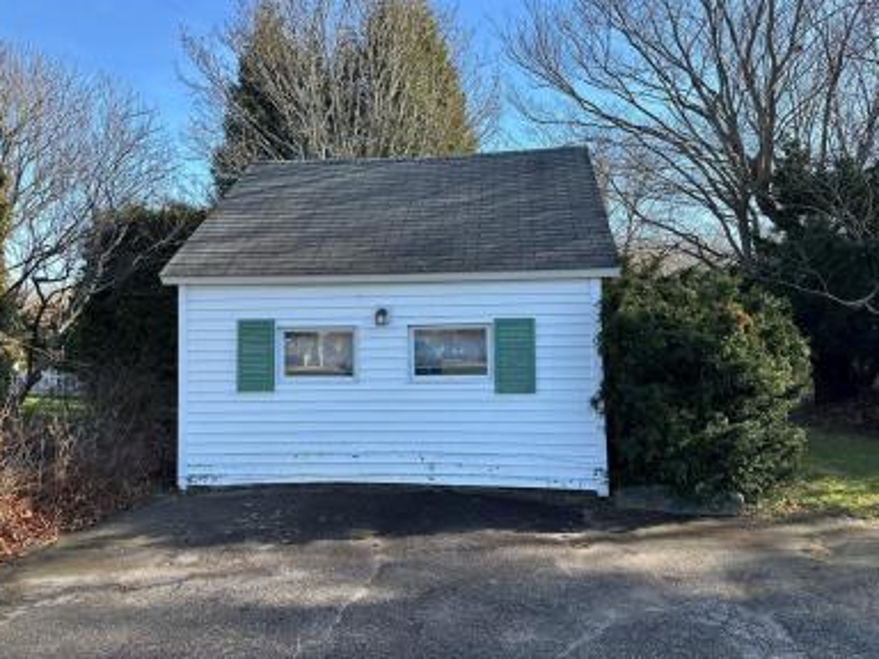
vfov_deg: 54.9
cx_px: 426
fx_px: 635
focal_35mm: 25
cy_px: 325
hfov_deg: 69.4
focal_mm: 6.86
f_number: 1.78
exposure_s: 1/1289
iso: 80
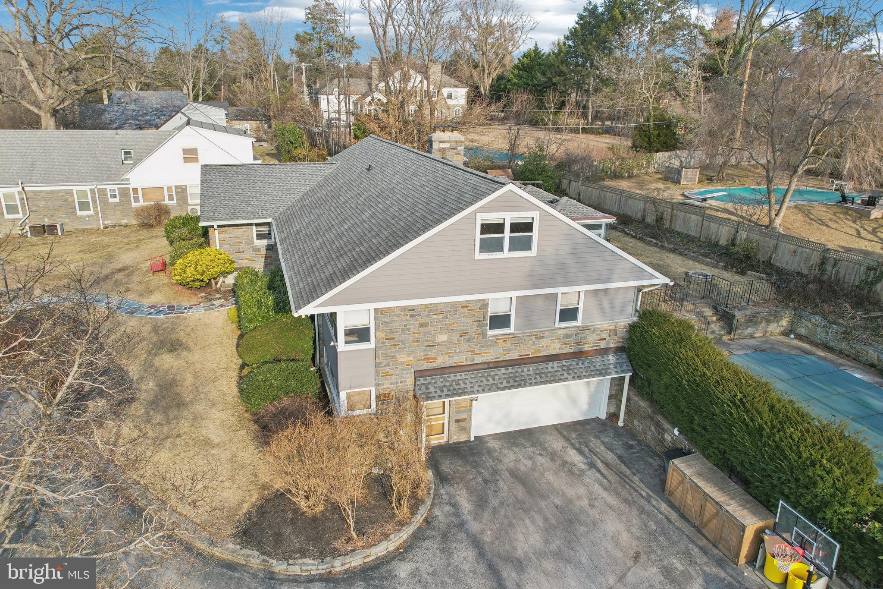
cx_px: 442
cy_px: 294
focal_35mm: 22
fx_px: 540
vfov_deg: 57.2
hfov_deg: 78.6
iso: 150
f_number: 2.8
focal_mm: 8.4
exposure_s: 1/1000
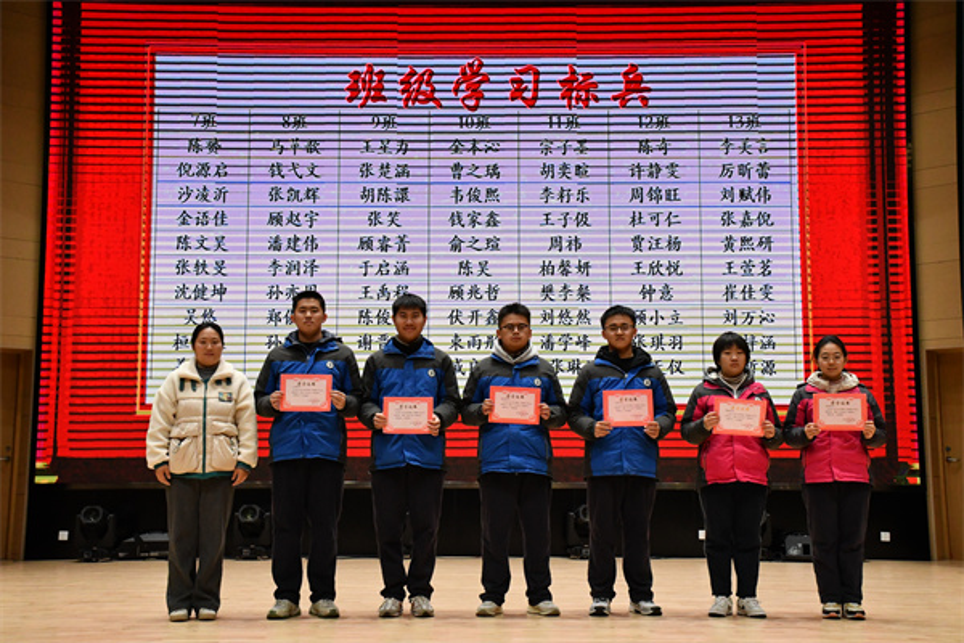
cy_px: 322
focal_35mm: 48
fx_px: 1285
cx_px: 482
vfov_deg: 28.1
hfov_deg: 41.1
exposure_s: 1/1250
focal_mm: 32
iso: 3200
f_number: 5.6
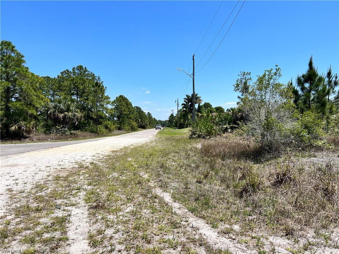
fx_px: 255
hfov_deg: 67.3
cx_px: 170
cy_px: 127
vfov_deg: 53.1
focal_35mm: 26
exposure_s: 1/5076
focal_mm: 5.7
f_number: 1.5
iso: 50
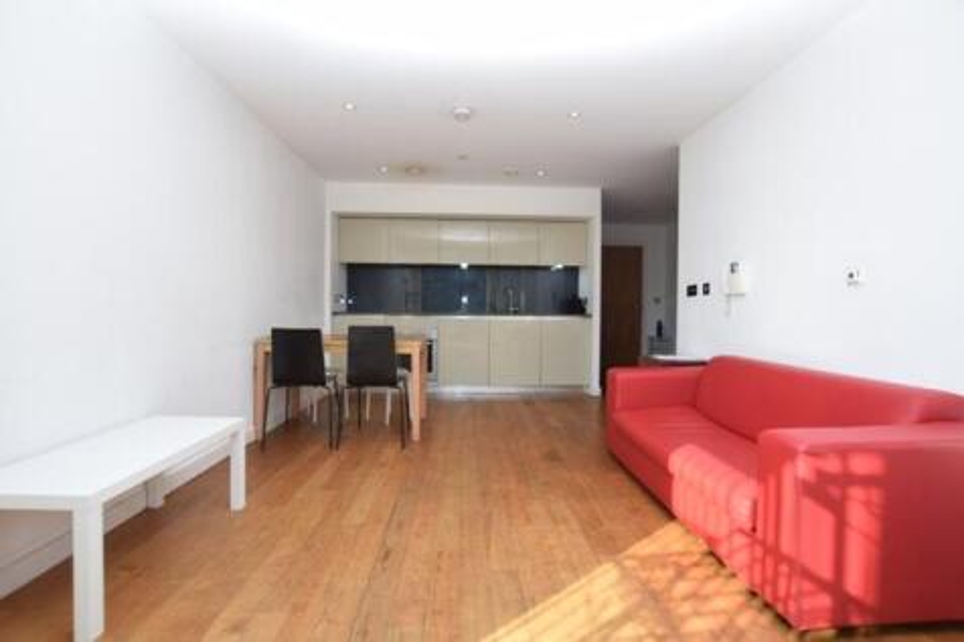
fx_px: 402
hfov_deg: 100.4
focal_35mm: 15
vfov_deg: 77.3
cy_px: 321
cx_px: 482
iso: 400
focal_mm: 10
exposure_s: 1/200
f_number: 7.1
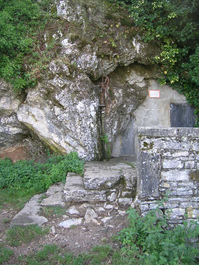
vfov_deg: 52.6
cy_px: 132
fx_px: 268
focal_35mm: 35
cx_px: 100
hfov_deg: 40.7
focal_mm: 5.4
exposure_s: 1/51.2
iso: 50
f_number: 2.8
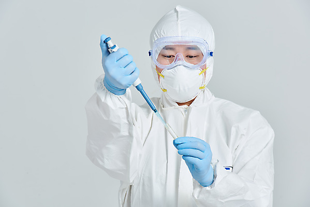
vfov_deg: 7.1
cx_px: 155
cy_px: 104
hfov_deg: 10.5
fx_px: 1680
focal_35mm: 195
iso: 100
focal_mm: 195
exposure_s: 1/125
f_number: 14
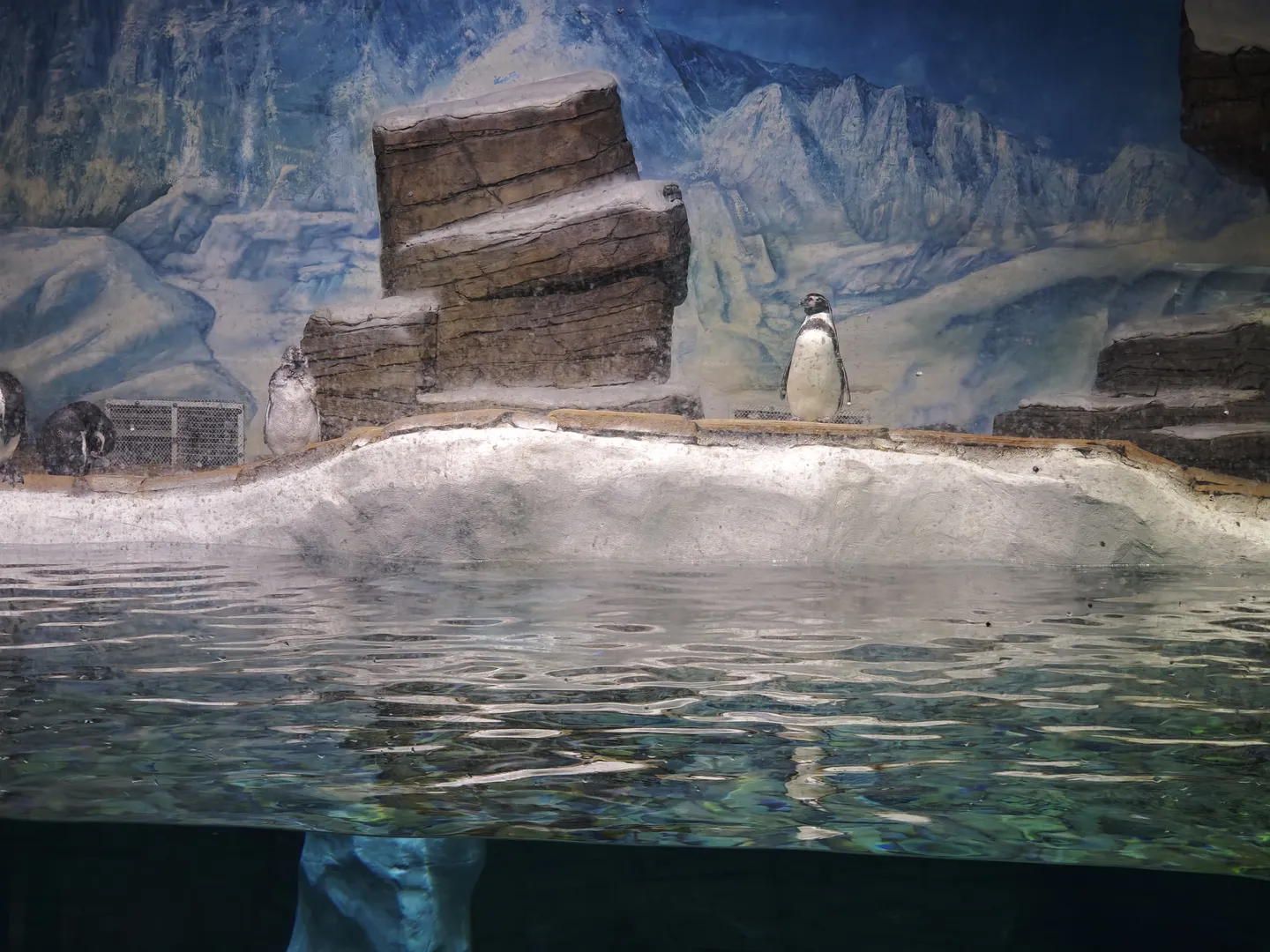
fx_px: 2201
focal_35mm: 60
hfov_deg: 32.2
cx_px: 635
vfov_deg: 24.4
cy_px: 476
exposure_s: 1/122
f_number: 2
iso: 1600
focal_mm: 9
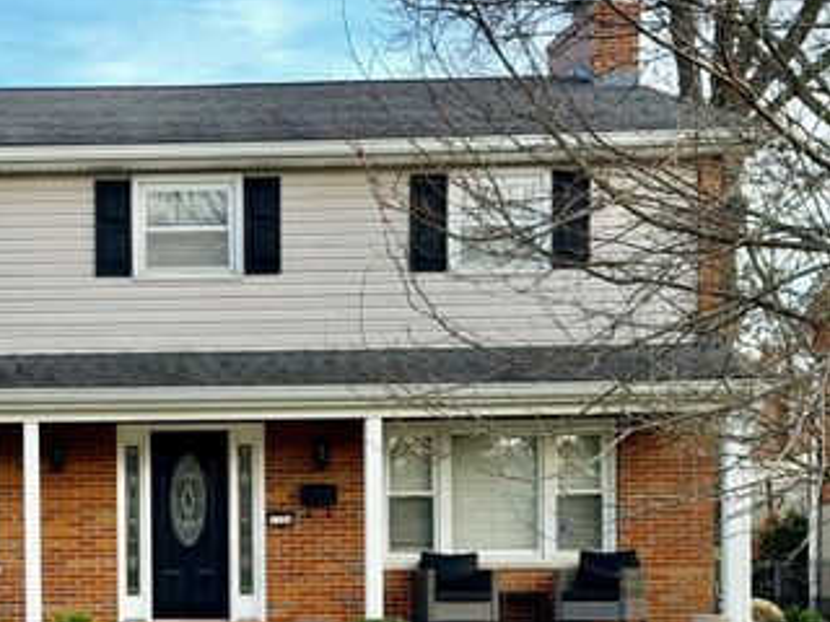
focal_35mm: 75
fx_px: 1798
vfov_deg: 19.5
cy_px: 465
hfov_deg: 25.6
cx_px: 184
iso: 80
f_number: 1.78
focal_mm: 6.76
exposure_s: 1/413
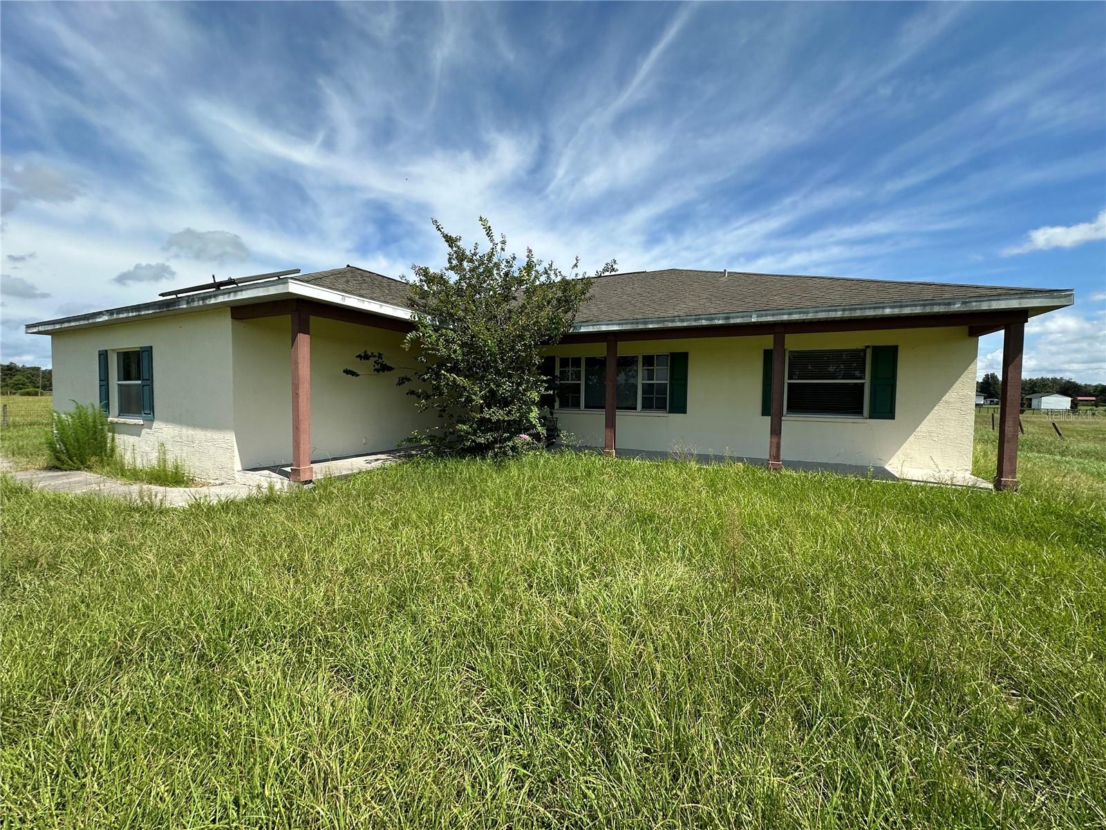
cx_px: 553
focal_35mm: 14
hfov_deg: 102.1
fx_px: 447
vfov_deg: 85.7
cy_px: 415
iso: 50
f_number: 2.2
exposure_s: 1/1595
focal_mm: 2.22
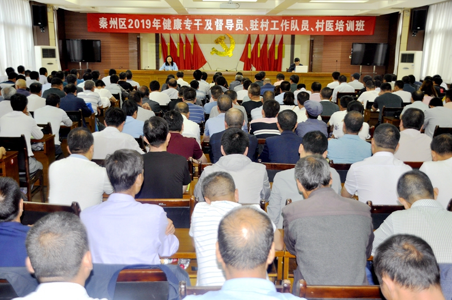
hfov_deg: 45.0
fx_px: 545
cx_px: 226
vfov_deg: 30.8
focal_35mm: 44
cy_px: 150
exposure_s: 1/60
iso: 320
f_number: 4
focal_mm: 29
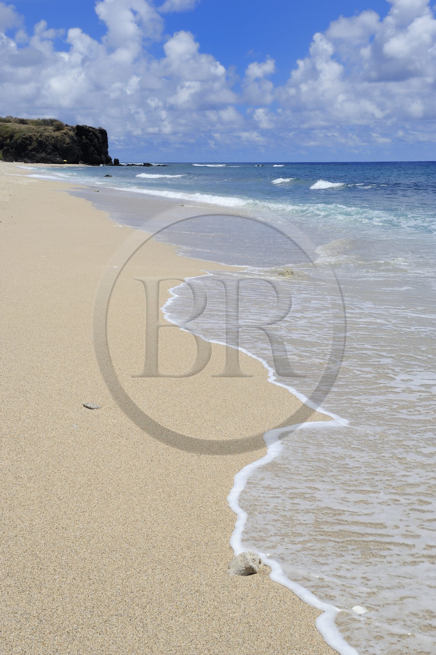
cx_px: 218
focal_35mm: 48
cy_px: 328
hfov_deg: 28.0
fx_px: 873
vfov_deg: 41.1
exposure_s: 1/160
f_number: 18
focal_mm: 48
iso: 200
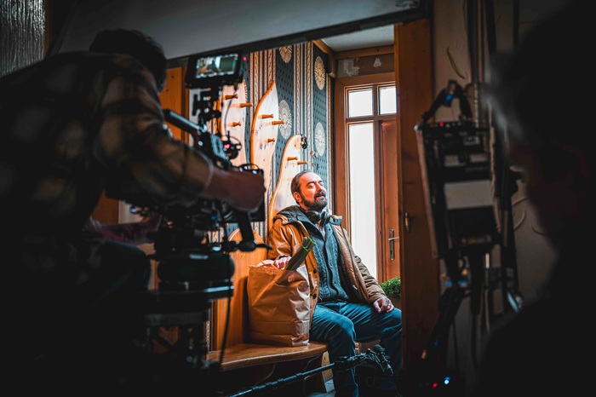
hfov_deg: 49.6
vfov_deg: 34.2
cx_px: 298
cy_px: 198
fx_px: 645
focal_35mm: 39
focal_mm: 39
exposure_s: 1/100
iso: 3200
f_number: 3.2
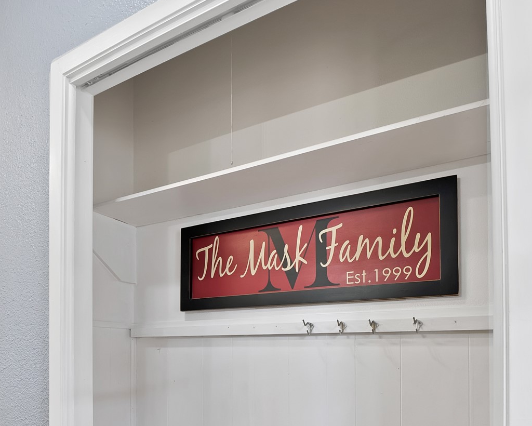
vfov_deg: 58.7
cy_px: 336
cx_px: 242
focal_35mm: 22
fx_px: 347
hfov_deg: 74.8
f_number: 9
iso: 640
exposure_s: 1/4
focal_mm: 12
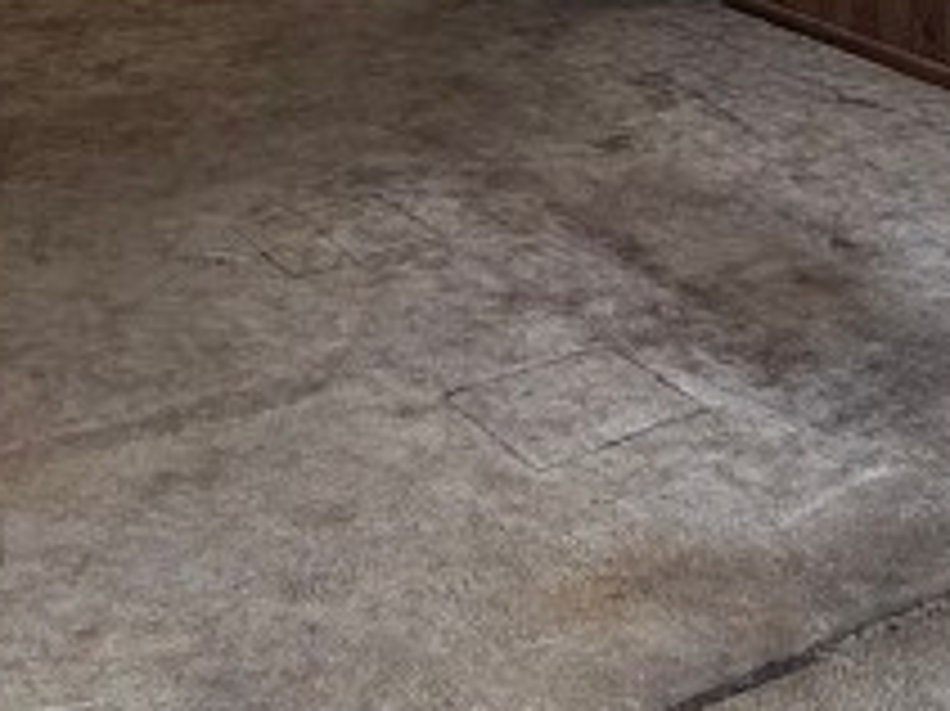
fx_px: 1865
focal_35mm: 68
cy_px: -418
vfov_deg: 18.6
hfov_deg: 28.3
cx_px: 657
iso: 125
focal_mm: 2.22
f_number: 2.2
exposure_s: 1/99
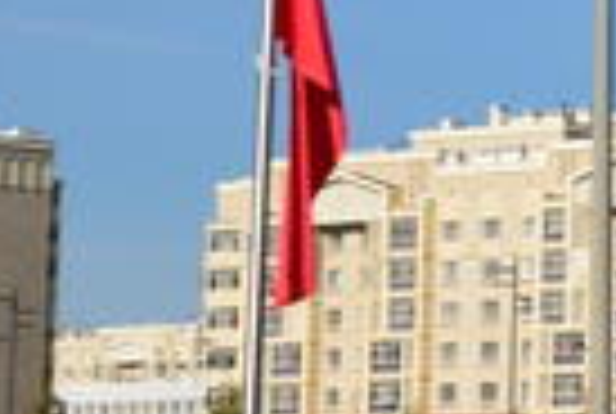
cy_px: 63
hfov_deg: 9.0
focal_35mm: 190
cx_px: 1758
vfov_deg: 7.3
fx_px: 3258
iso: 100
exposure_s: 1/200
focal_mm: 20
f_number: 11
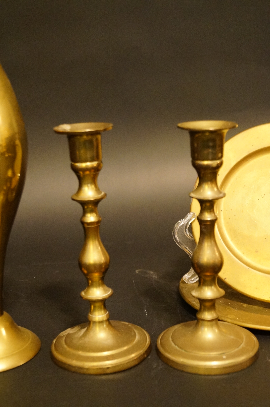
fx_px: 593
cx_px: 135
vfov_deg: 37.9
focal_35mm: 52
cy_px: 204
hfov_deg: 25.7
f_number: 5
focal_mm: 35
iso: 3200
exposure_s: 1/25
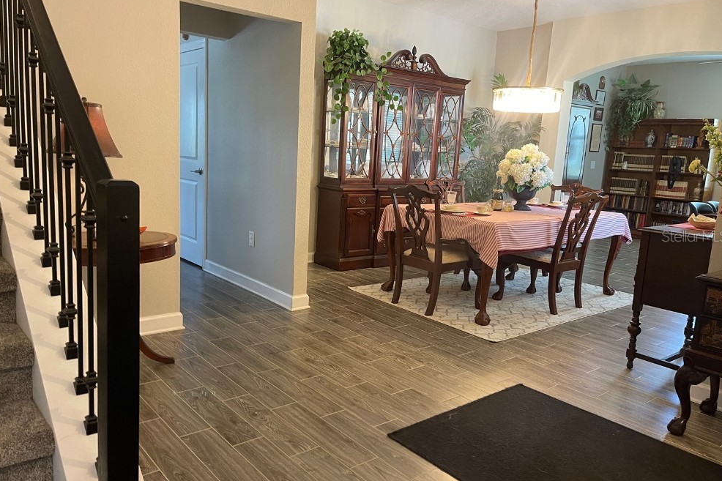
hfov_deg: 67.4
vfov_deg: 47.9
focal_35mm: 27
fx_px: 541
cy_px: 236
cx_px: 356
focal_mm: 5.1
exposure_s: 1/60
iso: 200
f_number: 1.6
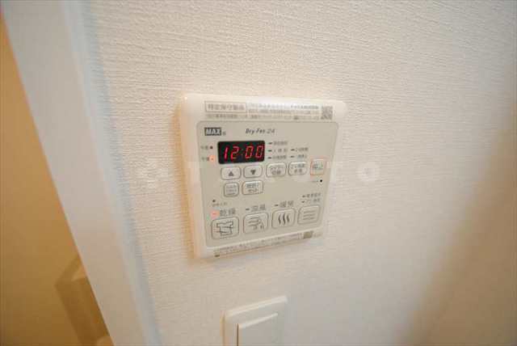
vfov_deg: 90.1
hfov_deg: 112.6
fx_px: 172
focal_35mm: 12
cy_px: 173
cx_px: 258
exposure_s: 1/60
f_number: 4.5
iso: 800
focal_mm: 8
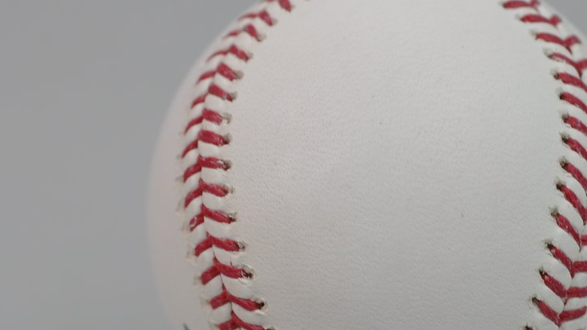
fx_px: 2257
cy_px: 318
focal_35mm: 145
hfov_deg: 14.8
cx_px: 407
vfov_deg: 8.3
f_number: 4.5
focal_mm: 40
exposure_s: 1/80
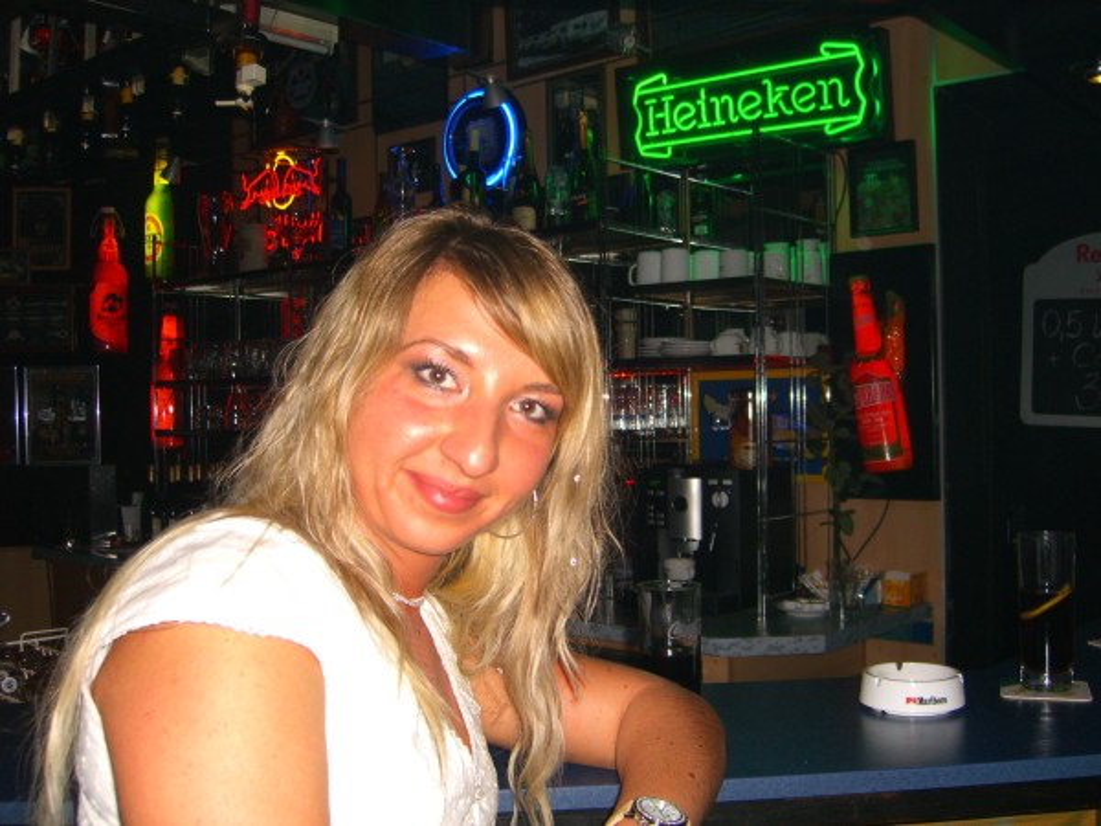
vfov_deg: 37.7
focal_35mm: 38
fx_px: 1209
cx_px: 550
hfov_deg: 49.0
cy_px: 413
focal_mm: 7.9
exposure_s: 1/60
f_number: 2.8
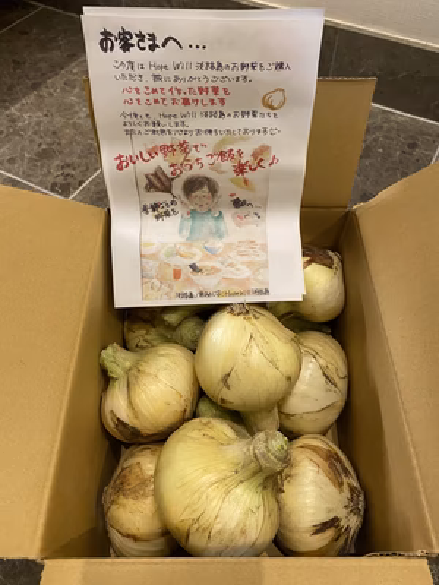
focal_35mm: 26
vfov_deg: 67.3
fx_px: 440
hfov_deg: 53.1
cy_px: 292
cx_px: 220
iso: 250
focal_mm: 4.25
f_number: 1.8
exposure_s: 1/60
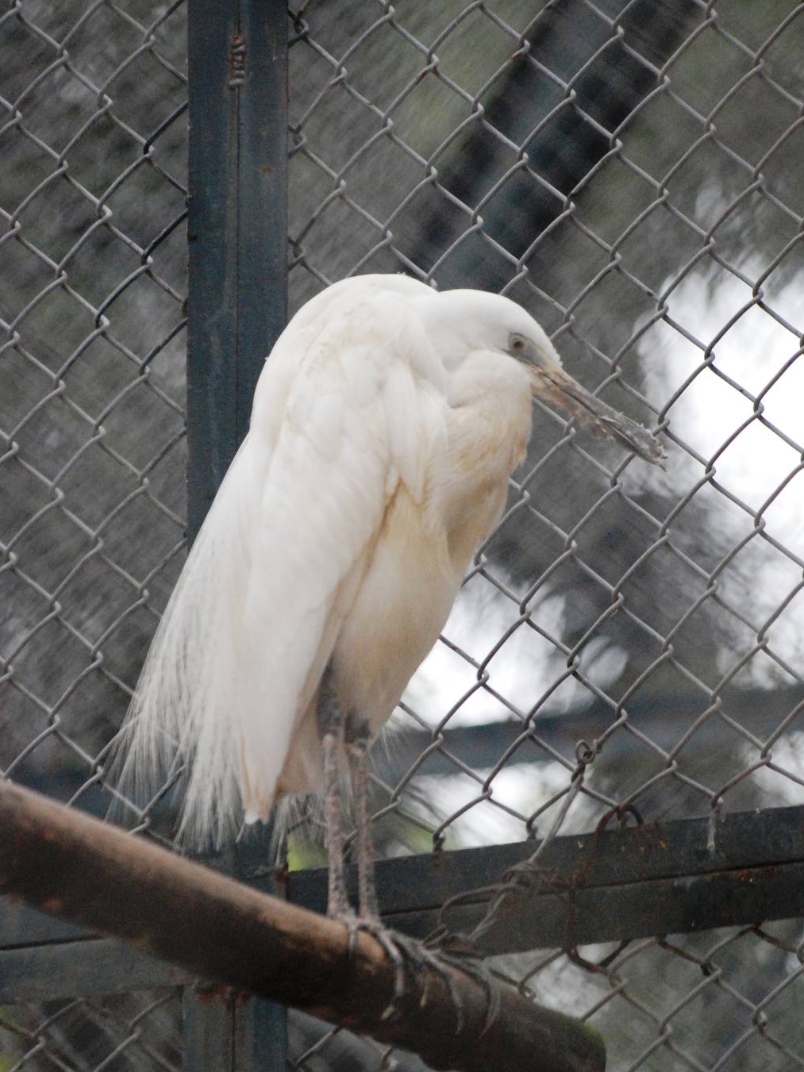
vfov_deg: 5.9
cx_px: 423
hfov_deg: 4.5
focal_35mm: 334
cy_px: 568
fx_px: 10332
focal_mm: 195
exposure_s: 1/160
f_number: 4.8
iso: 1600
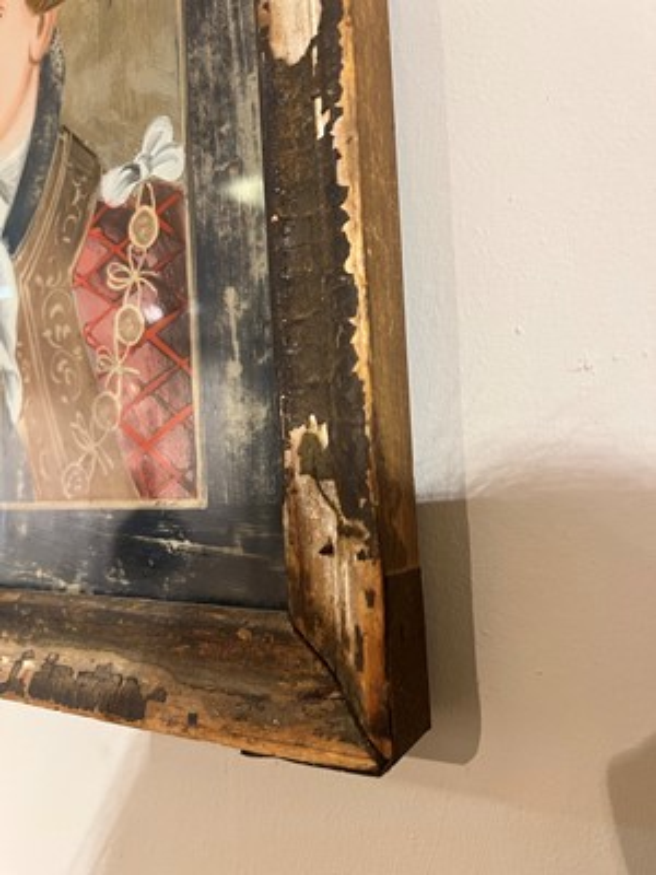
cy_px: 438
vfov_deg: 67.3
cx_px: 328
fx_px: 657
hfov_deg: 53.1
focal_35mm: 26
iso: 250
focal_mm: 5.1
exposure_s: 1/50
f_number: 1.6
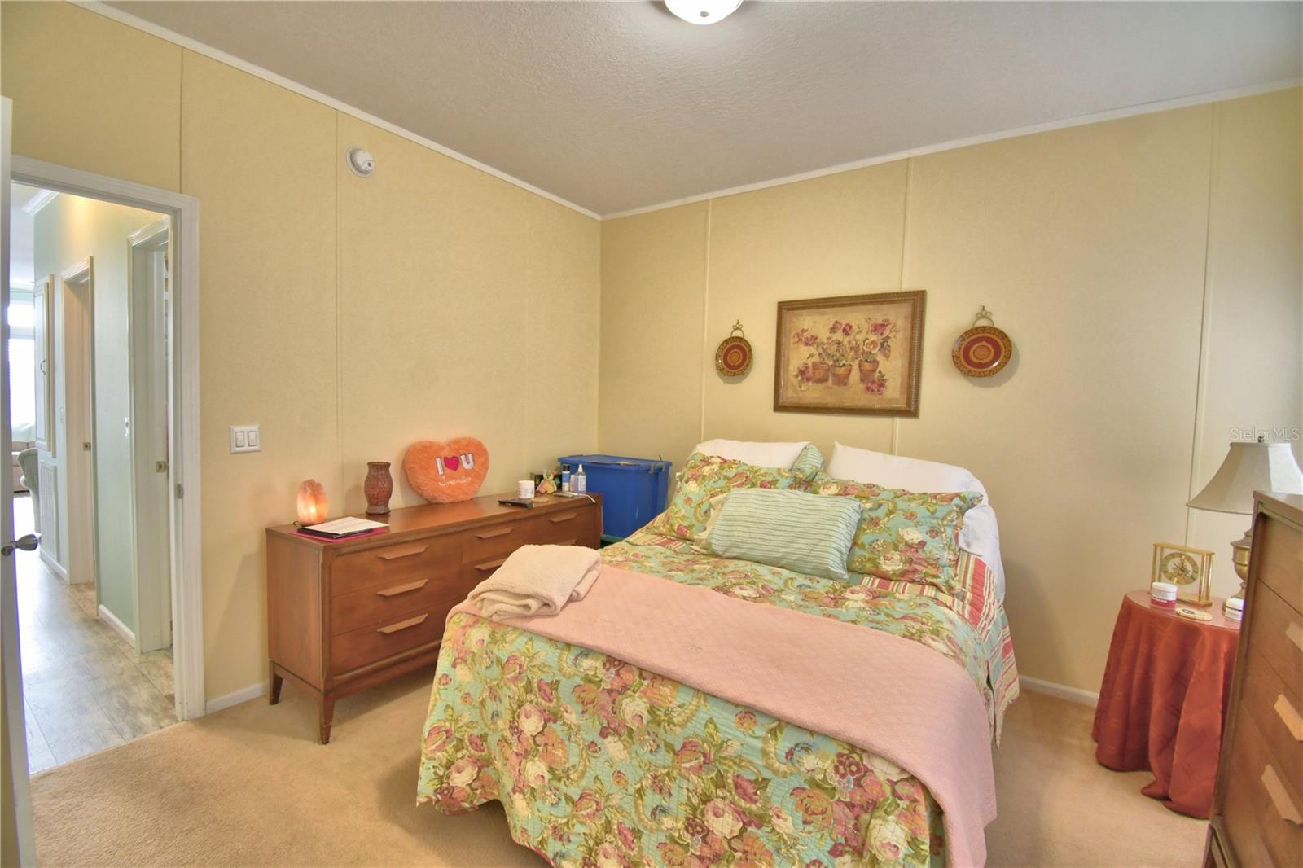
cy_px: 434
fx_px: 543
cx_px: 652
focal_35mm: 15
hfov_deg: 100.4
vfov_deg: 77.3
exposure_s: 1/30
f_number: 4.5
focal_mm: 10
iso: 400
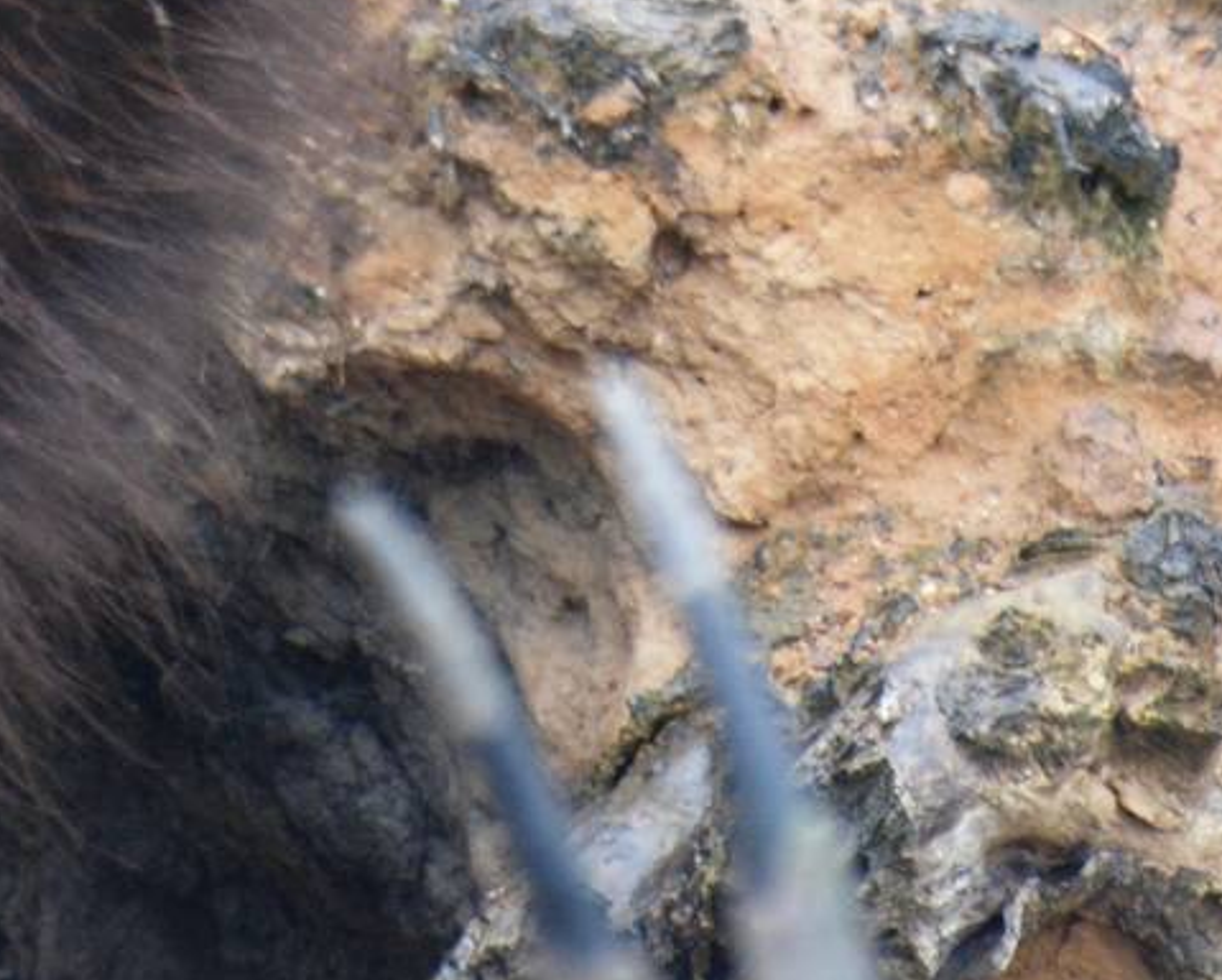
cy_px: -1051
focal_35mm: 1411
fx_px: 51073
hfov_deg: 1.4
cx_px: 448
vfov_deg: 1.1
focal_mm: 300
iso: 400
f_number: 5.6
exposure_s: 1/100
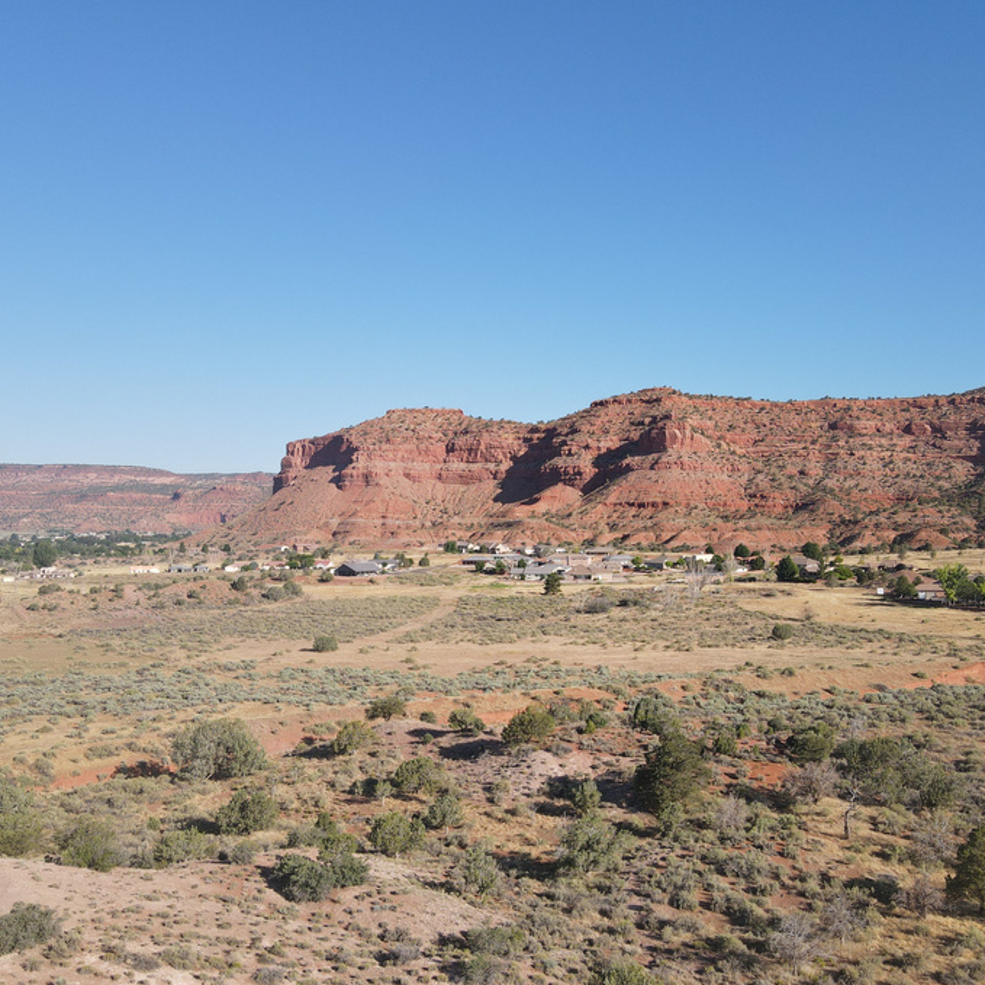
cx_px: 521
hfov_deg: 51.1
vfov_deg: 51.0
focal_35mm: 32
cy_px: 544
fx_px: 1030
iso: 100
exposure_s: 1/500
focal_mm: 4.5
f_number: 2.8
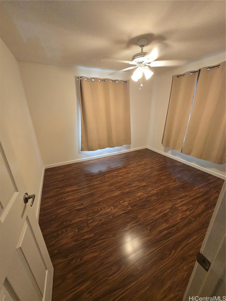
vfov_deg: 106.2
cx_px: 113
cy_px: 150
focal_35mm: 13
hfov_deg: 89.9
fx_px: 113
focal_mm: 1.7
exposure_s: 1/60
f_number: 2.2
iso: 250
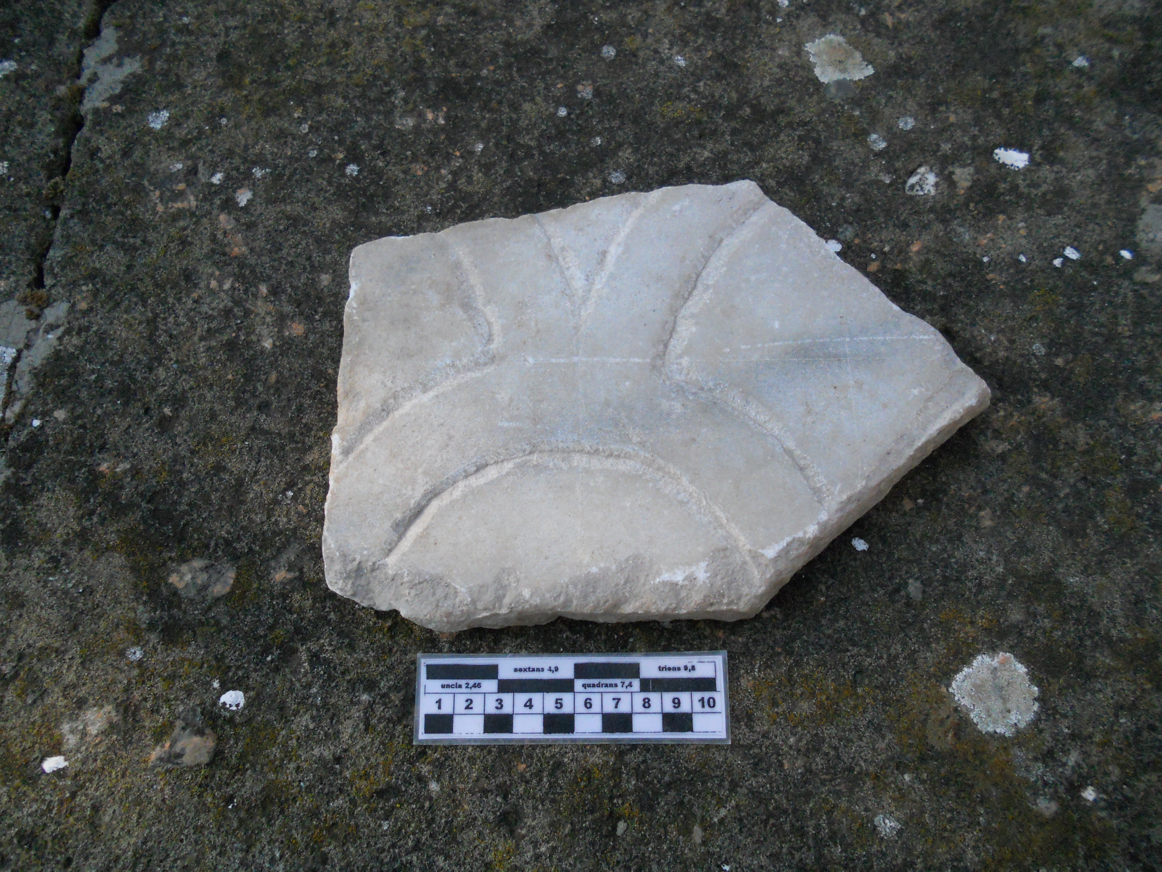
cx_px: 581
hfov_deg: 65.3
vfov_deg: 51.4
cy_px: 436
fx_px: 906
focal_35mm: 27
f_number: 3.2
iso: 400
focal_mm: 4.9
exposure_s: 1/1250
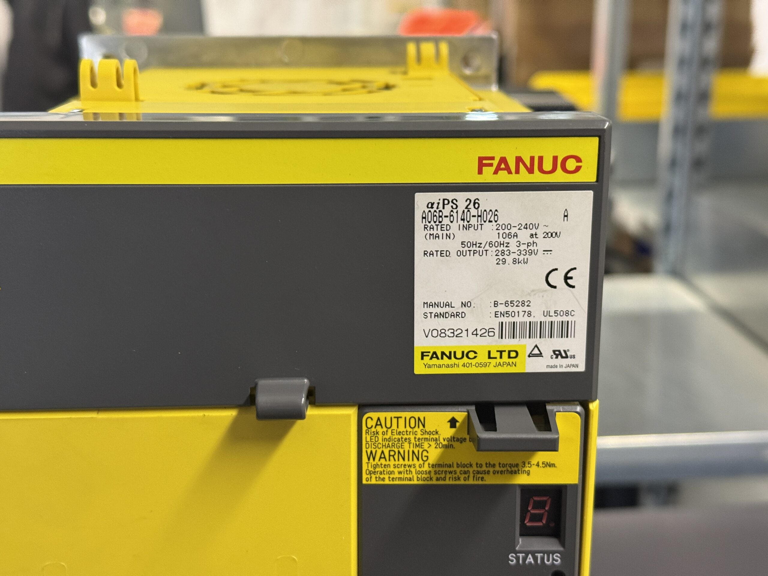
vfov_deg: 30.3
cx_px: 384
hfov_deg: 39.7
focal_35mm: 48
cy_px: 288
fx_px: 1065
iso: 200
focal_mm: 6.76
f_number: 1.78
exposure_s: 1/50
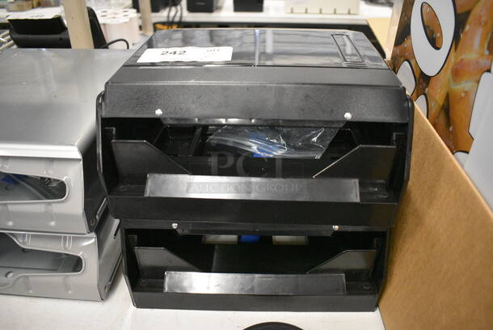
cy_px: 165
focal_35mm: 27
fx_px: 370
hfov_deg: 67.3
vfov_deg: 48.0
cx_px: 246
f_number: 3.5
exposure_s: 1/125
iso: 4500
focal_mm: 18
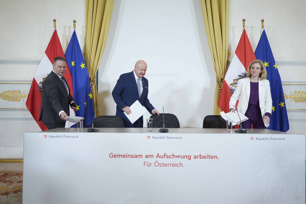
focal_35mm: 30
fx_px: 255
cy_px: 102
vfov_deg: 43.6
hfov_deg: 61.9
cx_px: 157
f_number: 2.8
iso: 1600
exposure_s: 1/400
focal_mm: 29
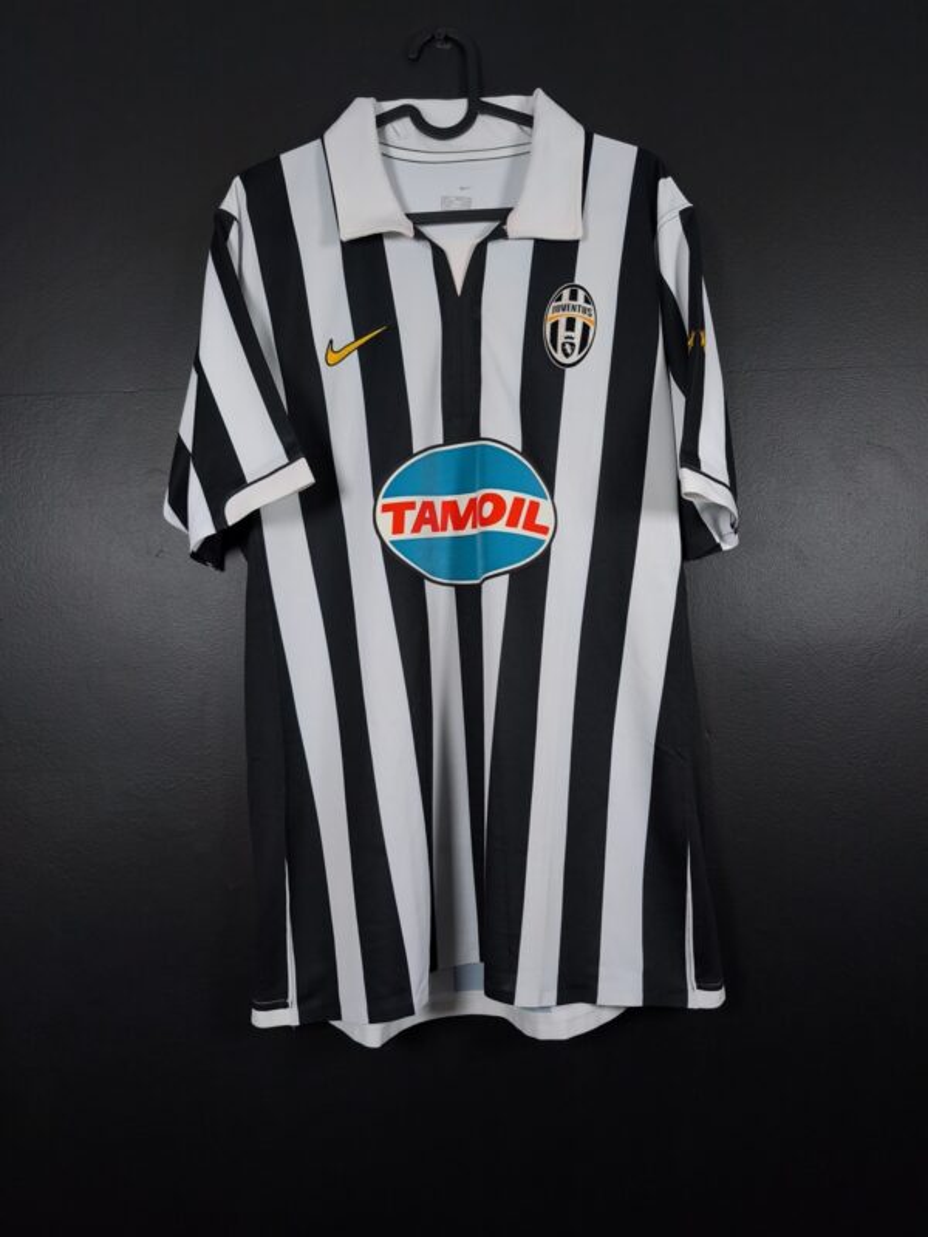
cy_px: 618
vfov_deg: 73.9
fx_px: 822
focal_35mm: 23
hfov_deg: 58.9
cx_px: 464
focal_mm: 6.57
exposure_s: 1/125
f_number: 1.6
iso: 400
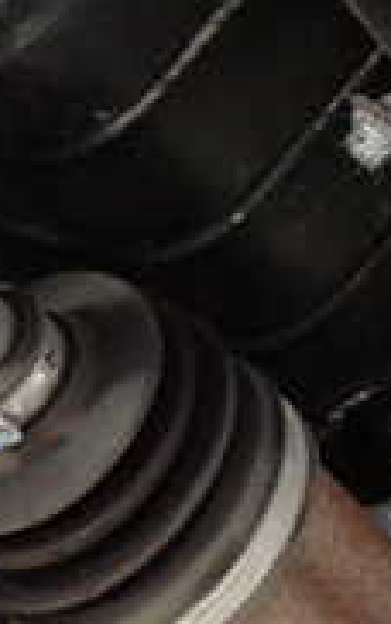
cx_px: -10
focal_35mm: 112
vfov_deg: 17.8
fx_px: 1907
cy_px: 710
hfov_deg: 11.6
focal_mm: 5.79
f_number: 2.4
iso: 1000
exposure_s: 1/40
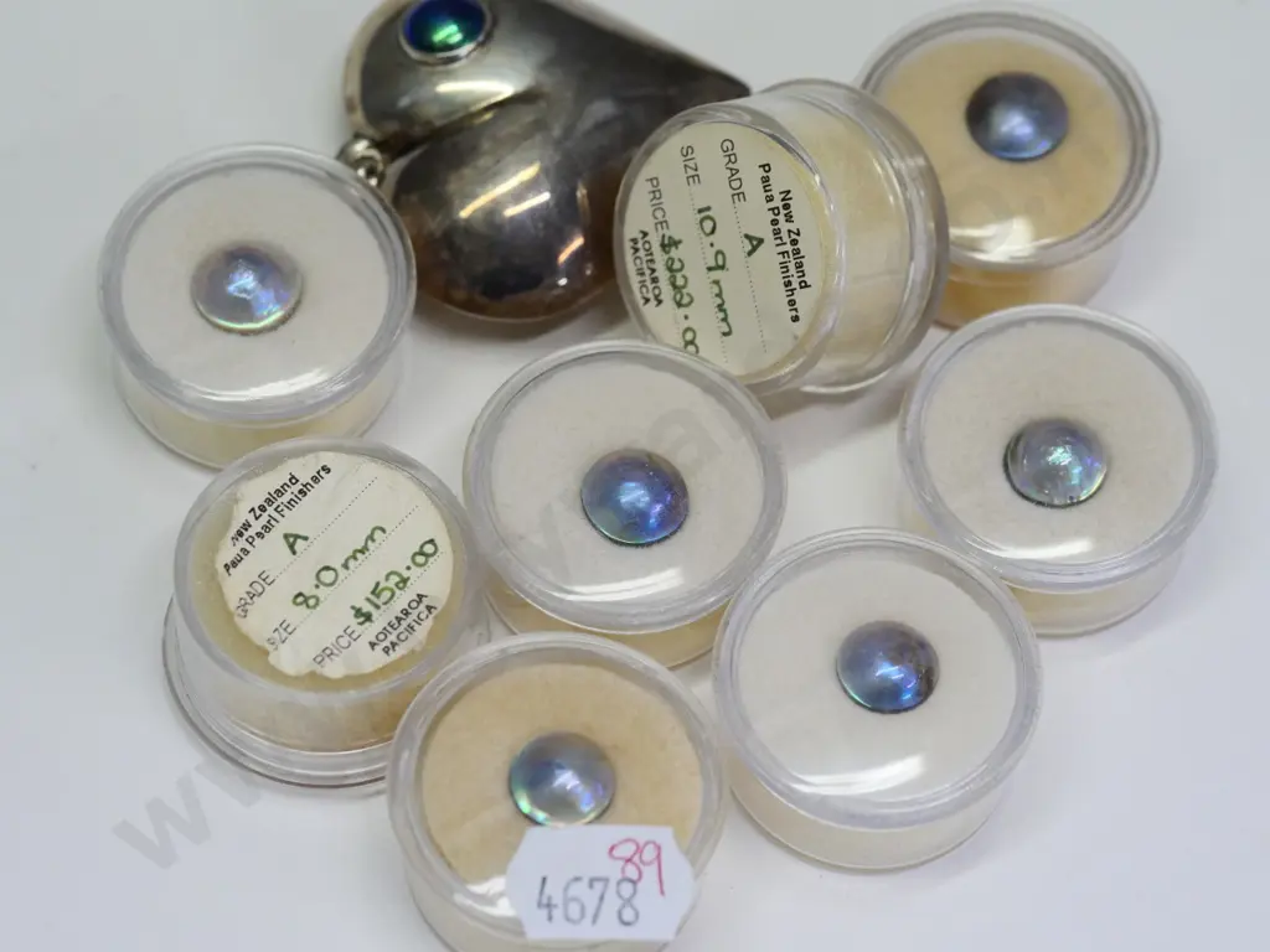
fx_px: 4403
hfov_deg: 16.4
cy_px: 476
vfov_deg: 12.3
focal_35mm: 120
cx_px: 635
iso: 1600
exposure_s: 1/200
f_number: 5
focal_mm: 60
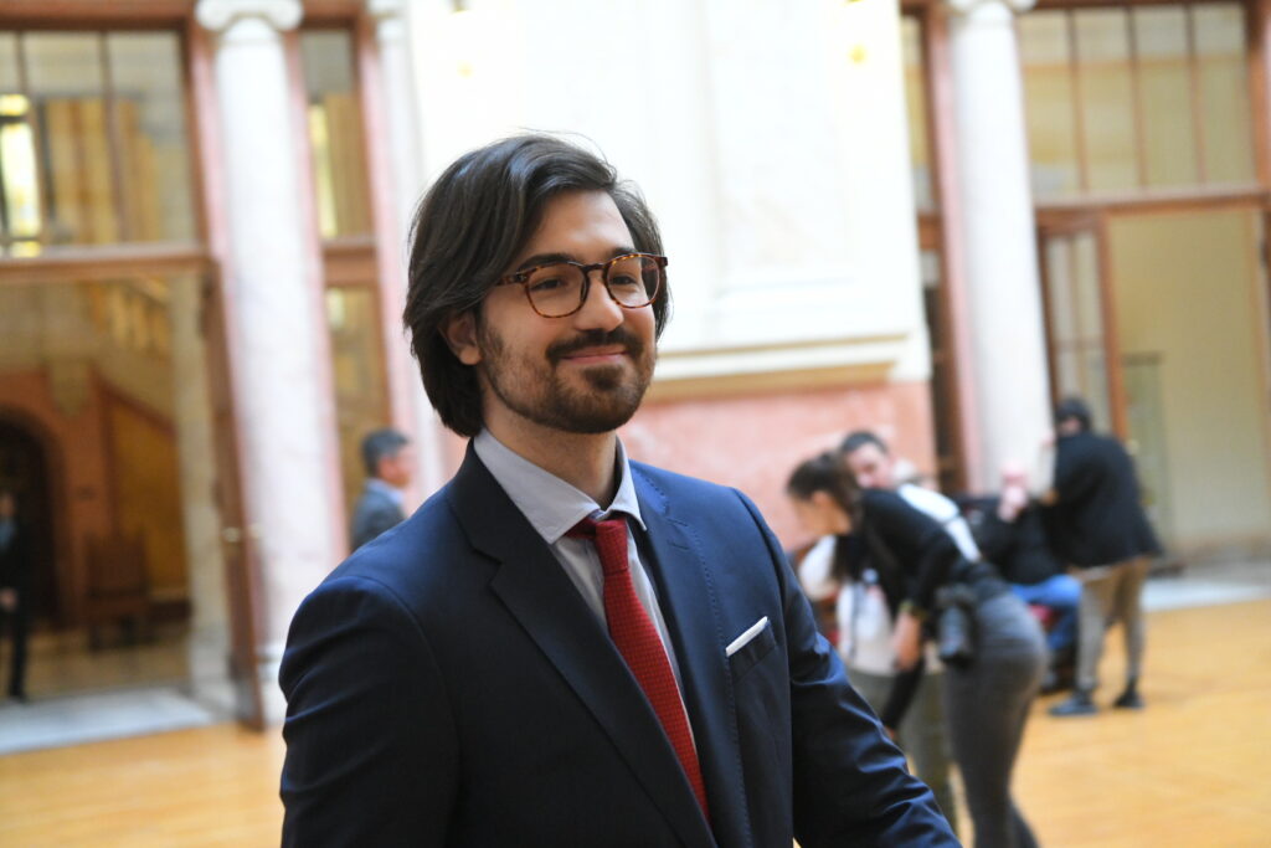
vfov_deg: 21.9
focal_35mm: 62
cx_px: 636
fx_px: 2189
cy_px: 424
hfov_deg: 32.4
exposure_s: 1/200
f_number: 4
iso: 6400
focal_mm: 62
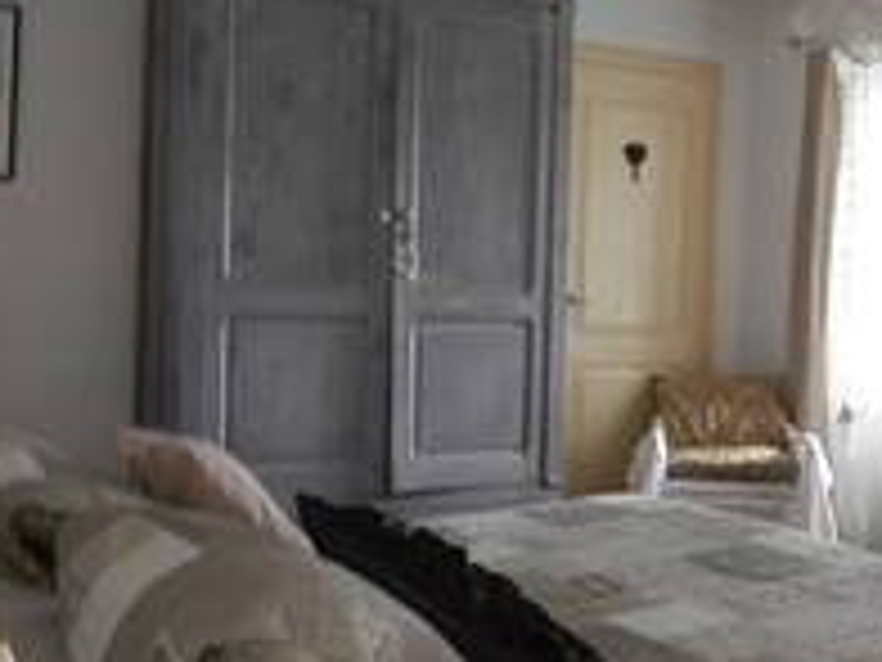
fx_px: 1172
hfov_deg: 40.9
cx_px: 567
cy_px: 311
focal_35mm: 46
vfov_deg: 31.5
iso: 400
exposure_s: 1/2.5
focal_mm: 4.5
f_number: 3.5
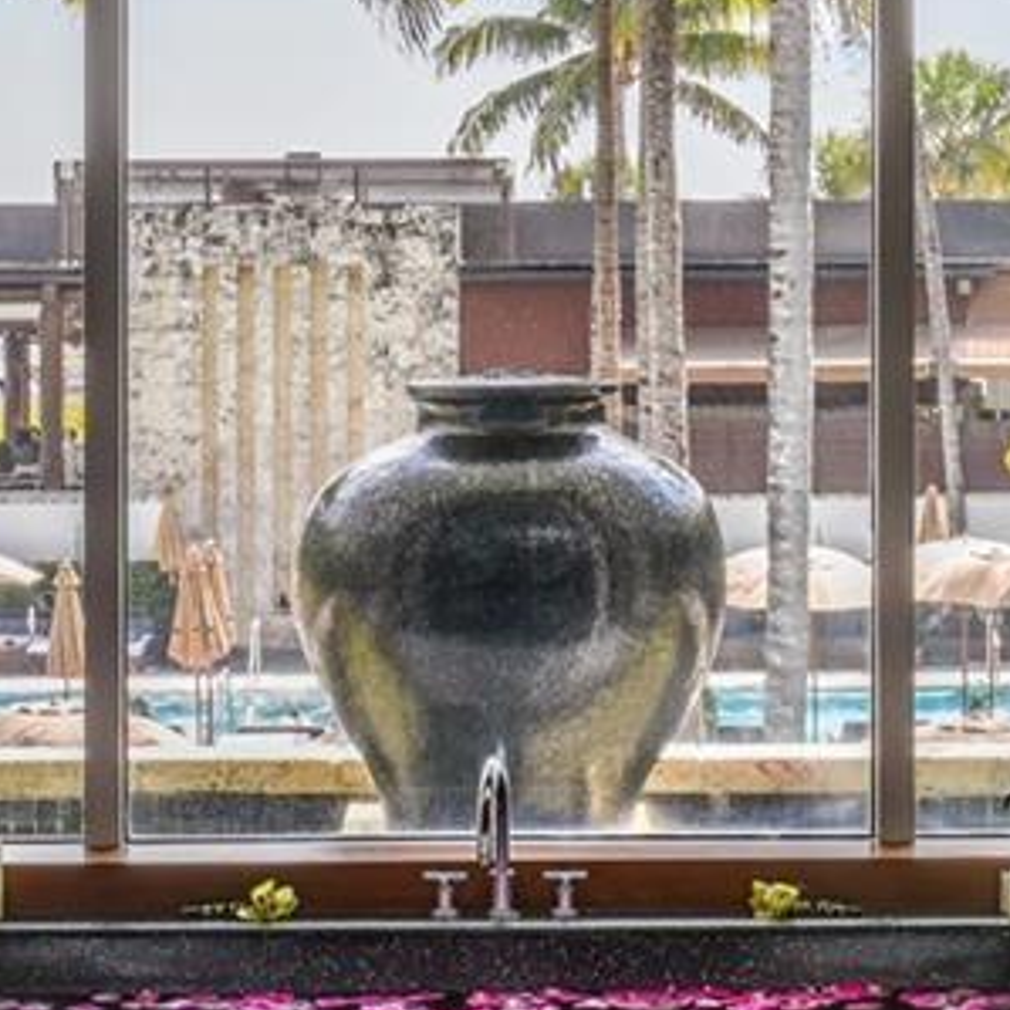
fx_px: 3598
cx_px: 537
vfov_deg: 15.9
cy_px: 263
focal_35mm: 109
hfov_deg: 16.0
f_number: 16
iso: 400
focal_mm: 24
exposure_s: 1/125
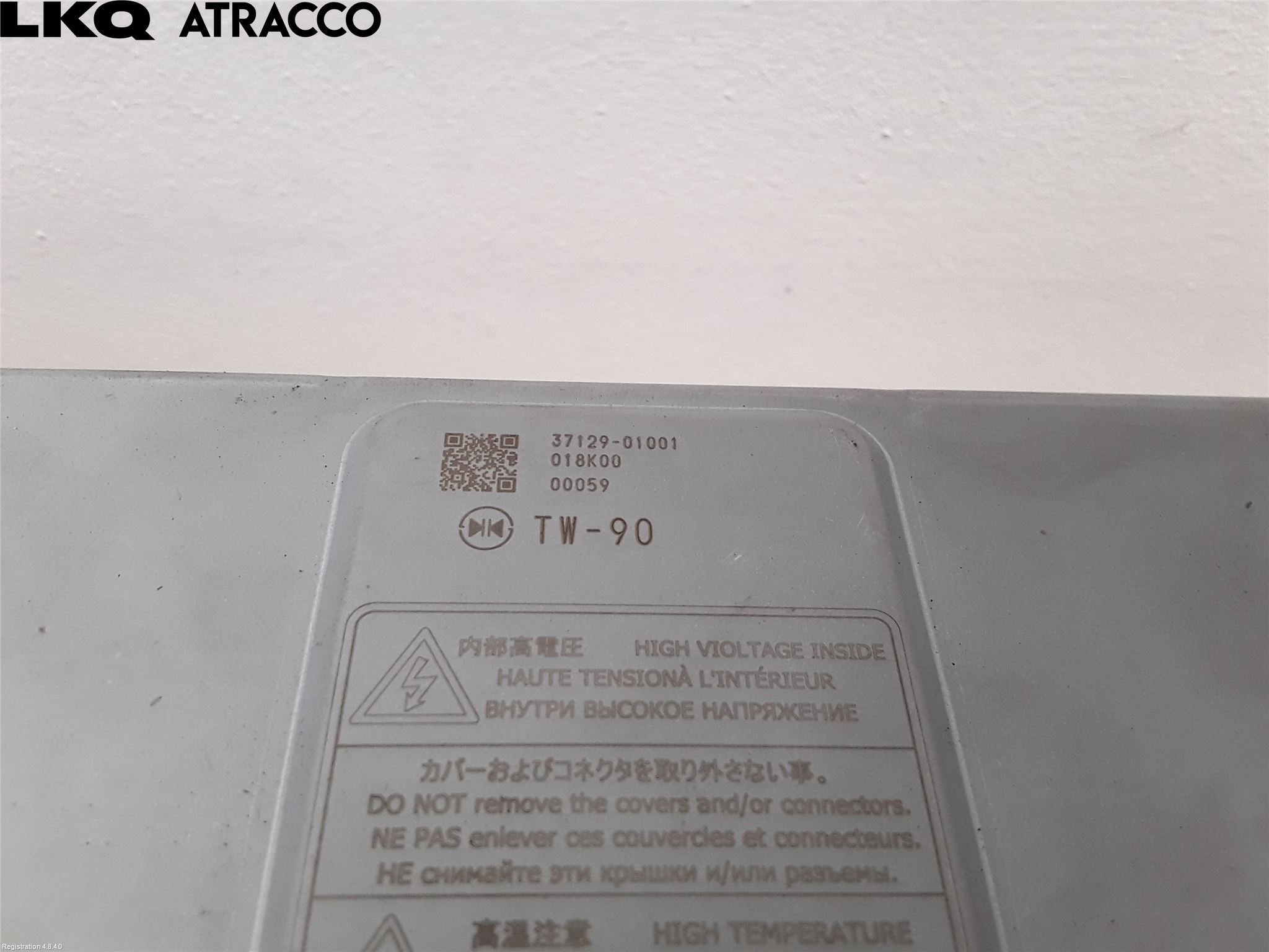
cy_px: 476
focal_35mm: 28
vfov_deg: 49.7
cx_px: 634
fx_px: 1026
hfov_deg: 63.4
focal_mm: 2.91
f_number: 1.9
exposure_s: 1/104
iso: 100
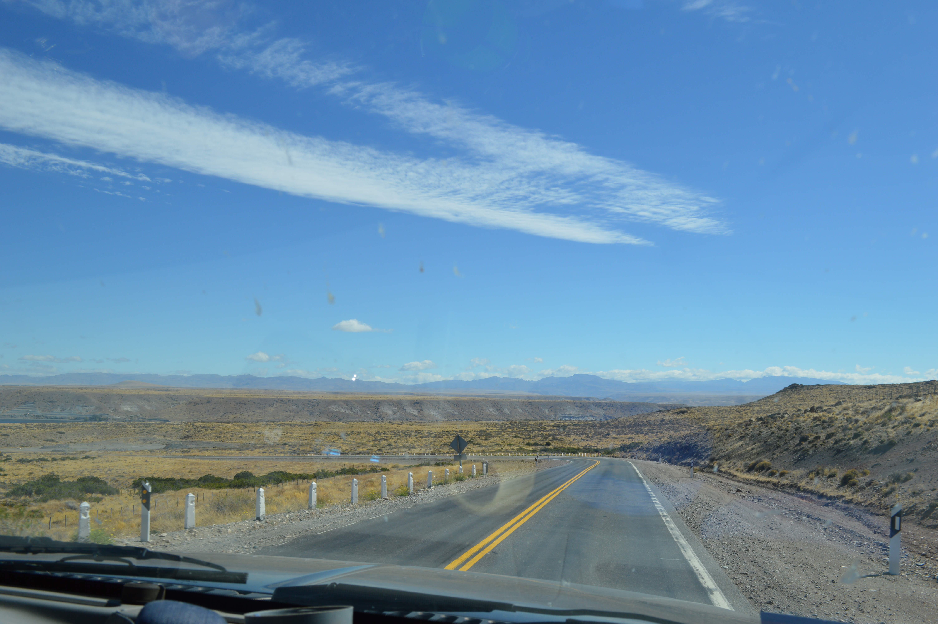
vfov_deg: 43.5
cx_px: 469
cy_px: 312
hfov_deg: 62.0
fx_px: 781
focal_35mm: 30
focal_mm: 20
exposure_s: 1/320
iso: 100
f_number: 9
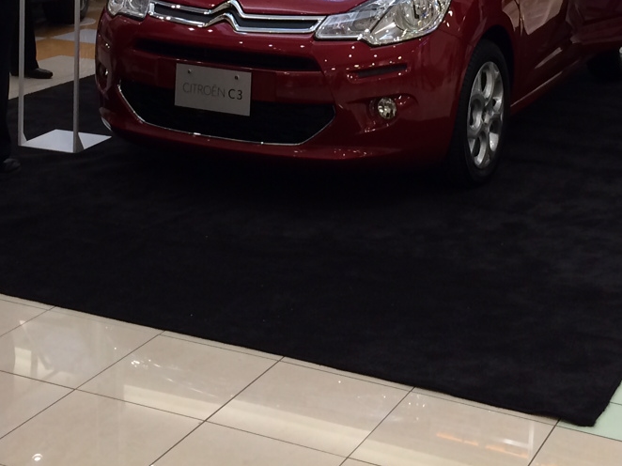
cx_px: 353
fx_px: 1329
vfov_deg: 18.7
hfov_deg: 26.3
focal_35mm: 74
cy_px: -107
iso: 40
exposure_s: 1/30
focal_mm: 4.12
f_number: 2.2
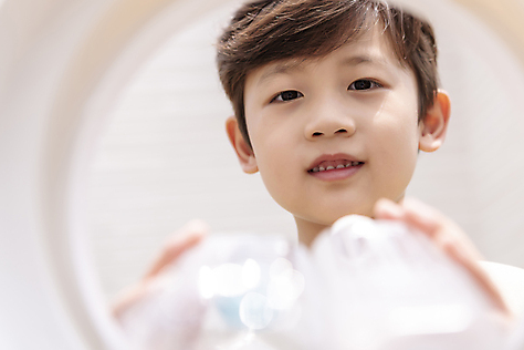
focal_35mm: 57
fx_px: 830
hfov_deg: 34.9
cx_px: 319
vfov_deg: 23.7
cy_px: 133
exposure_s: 1/2000
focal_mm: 45
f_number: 2.8
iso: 250
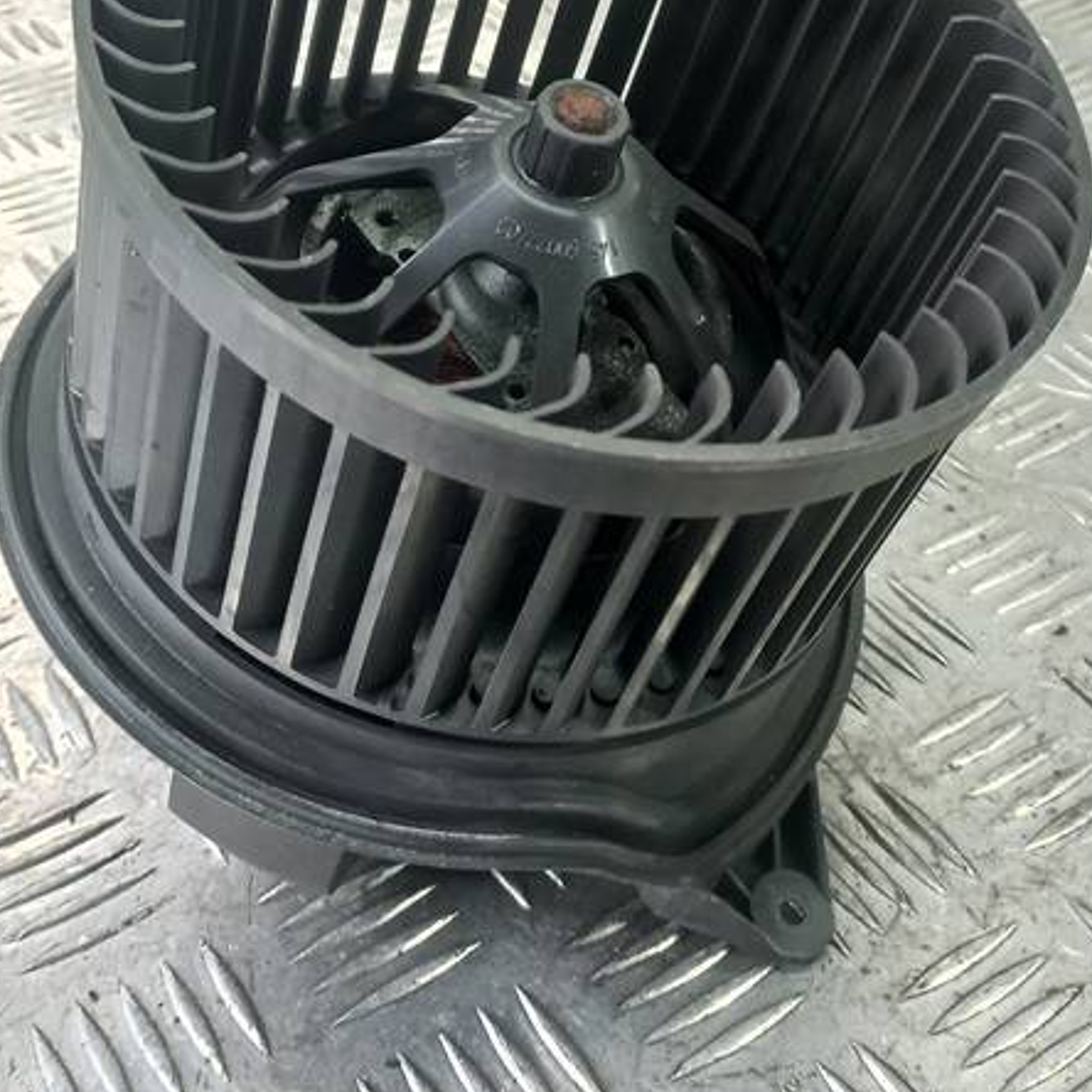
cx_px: 573
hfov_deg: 33.4
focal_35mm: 51
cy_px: 295
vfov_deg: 32.9
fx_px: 1820
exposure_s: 1/50
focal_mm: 4.6
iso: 125
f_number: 1.8
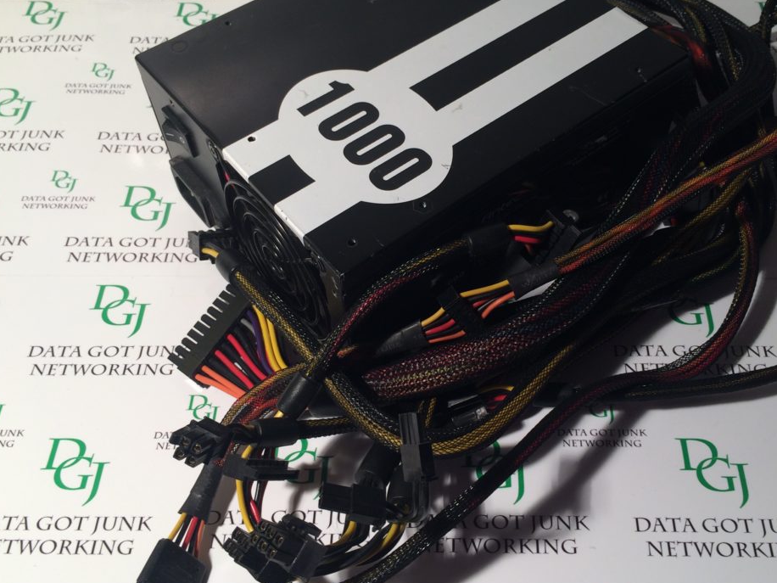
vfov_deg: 37.7
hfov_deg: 48.9
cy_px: 258
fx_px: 853
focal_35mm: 38
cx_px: 433
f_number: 2.2
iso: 40
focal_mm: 4.15
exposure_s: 1/60
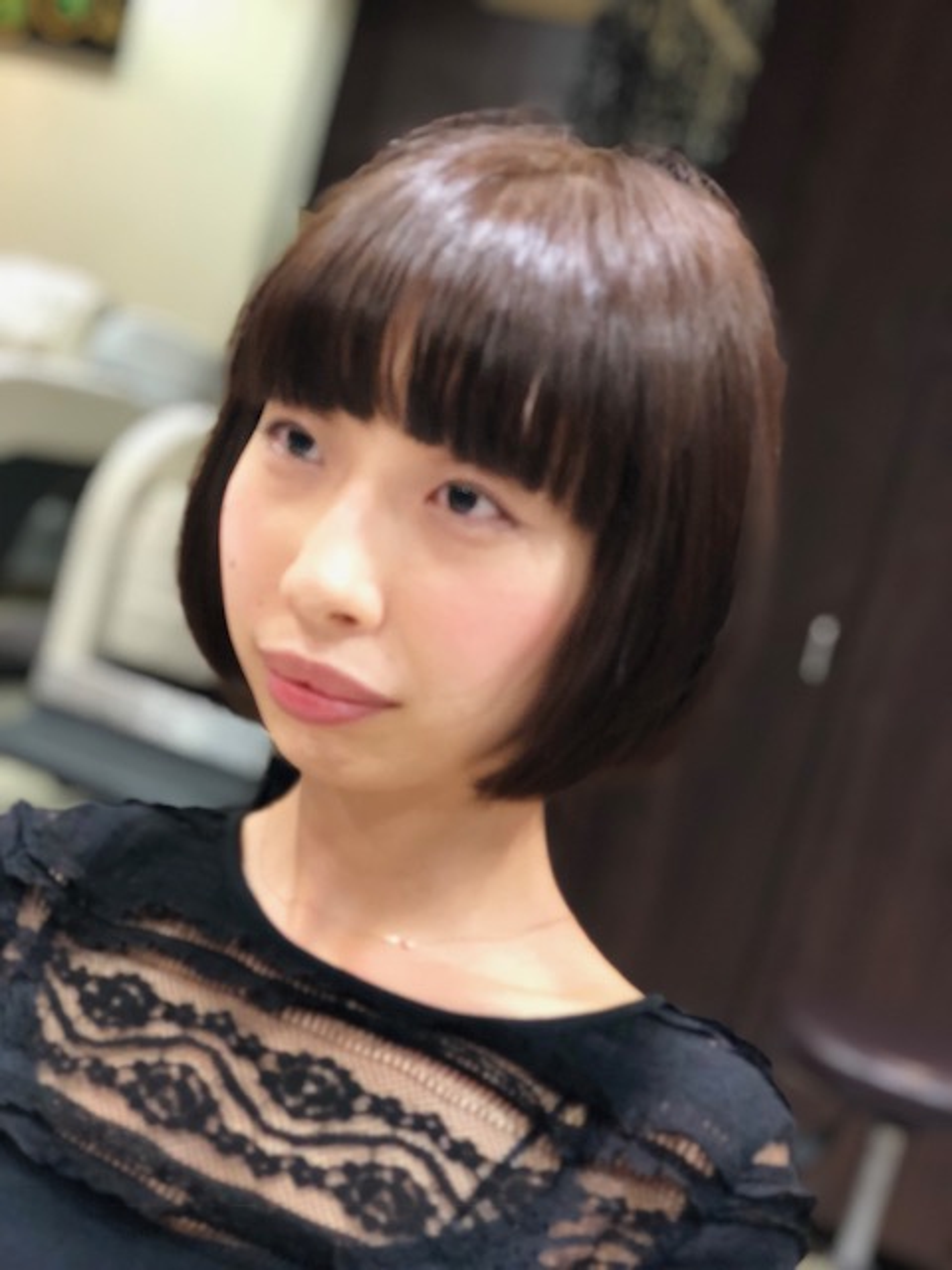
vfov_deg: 36.8
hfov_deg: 28.0
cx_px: 476
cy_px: 635
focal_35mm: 52
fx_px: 1907
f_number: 2.4
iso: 160
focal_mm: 6
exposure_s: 1/15
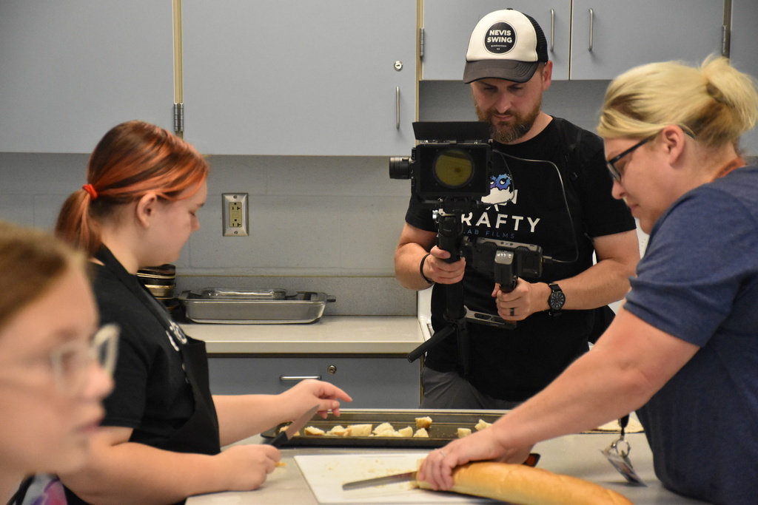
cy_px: 252
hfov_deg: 17.1
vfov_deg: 11.4
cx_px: 379
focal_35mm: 120
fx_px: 2527
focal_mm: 80
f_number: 5.3
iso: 5000
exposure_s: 1/400
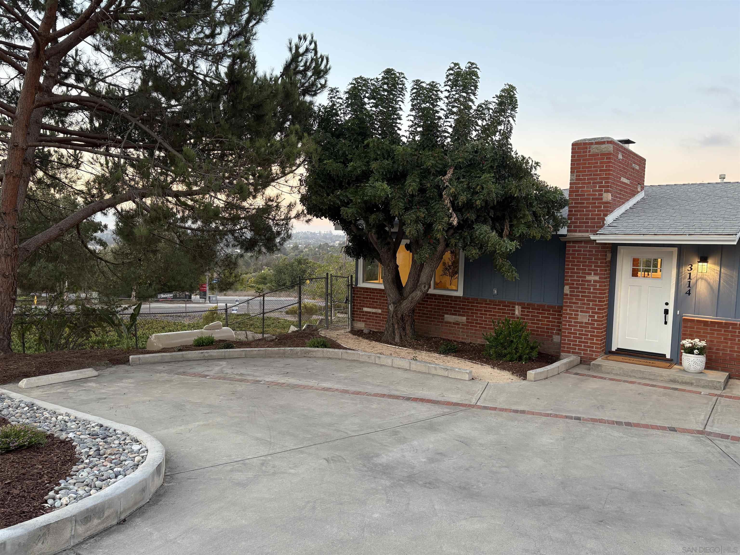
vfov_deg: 53.1
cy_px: 278
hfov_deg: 67.3
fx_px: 556
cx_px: 370
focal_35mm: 26
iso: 125
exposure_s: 1/60
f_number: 1.6
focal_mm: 5.96
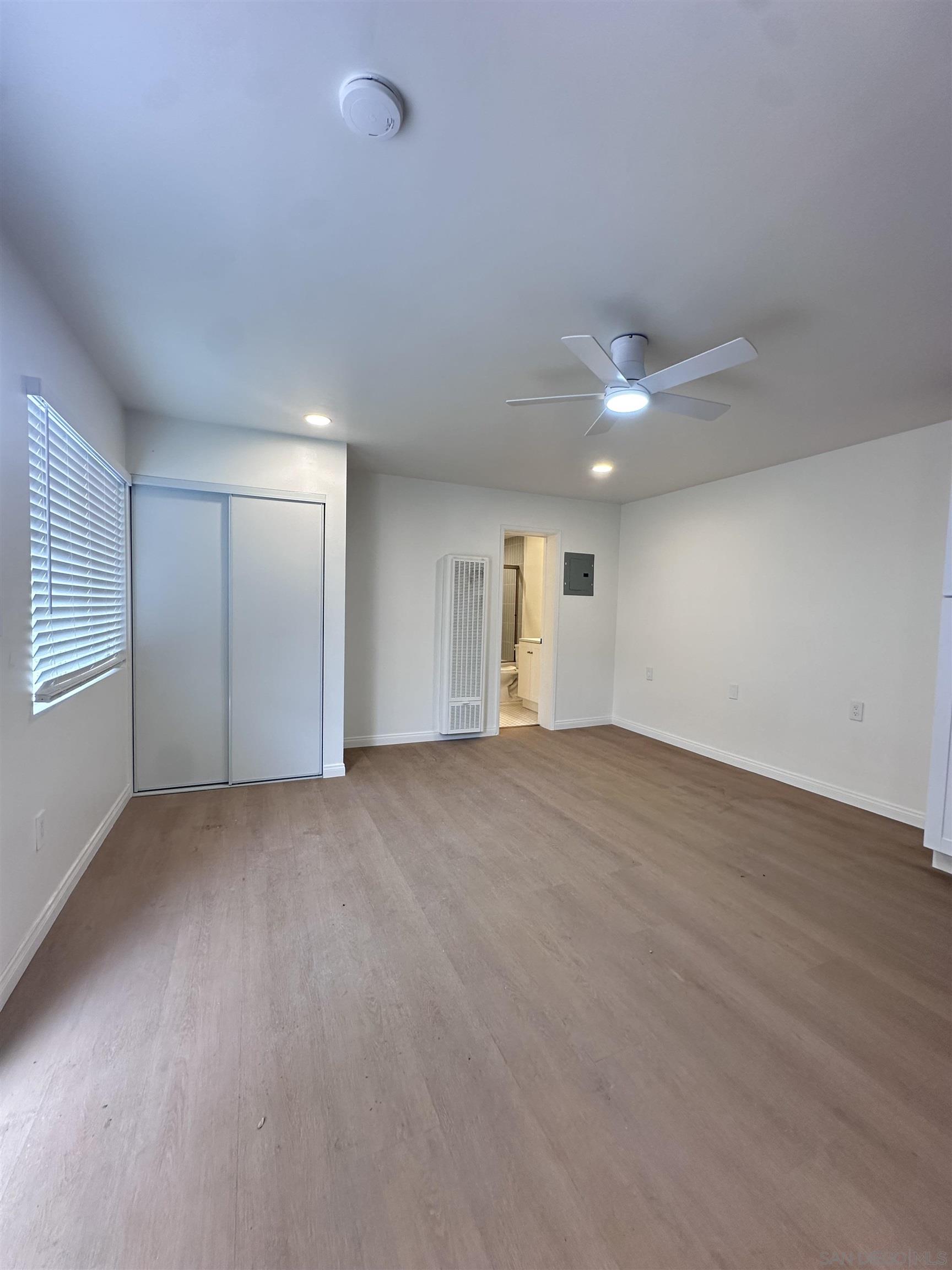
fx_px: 513
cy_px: 635
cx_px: 476
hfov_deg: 85.7
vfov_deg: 102.1
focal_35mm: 14
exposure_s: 1/60
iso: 160
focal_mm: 2.22
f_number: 2.2
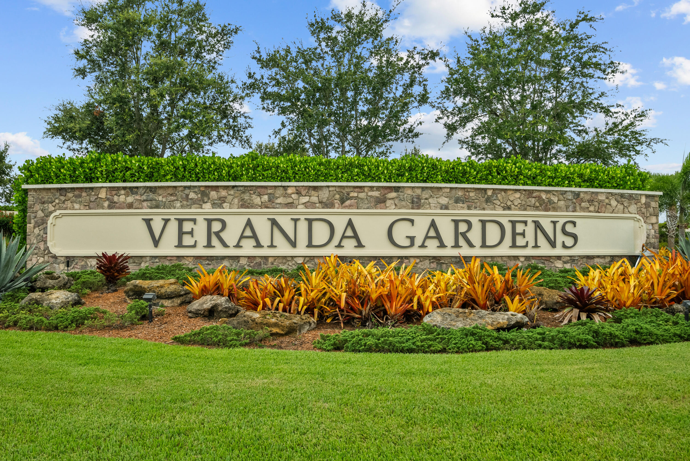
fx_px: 614
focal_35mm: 32
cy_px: 230
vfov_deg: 41.2
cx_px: 345
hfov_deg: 58.7
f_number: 8
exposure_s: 1/250
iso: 2000
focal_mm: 32
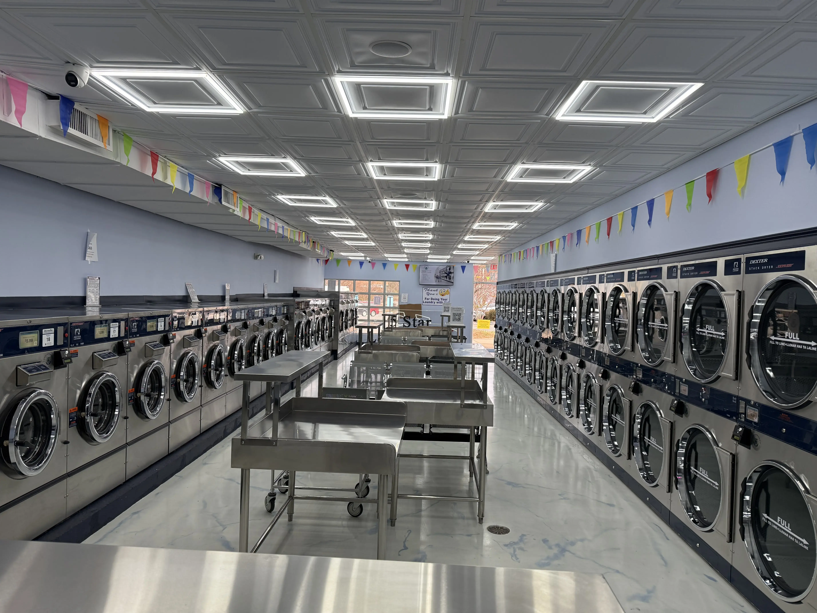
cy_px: 306
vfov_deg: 56.8
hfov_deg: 71.6
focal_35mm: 24
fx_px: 566
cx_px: 408
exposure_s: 1/401
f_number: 1.78
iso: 100
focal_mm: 6.76
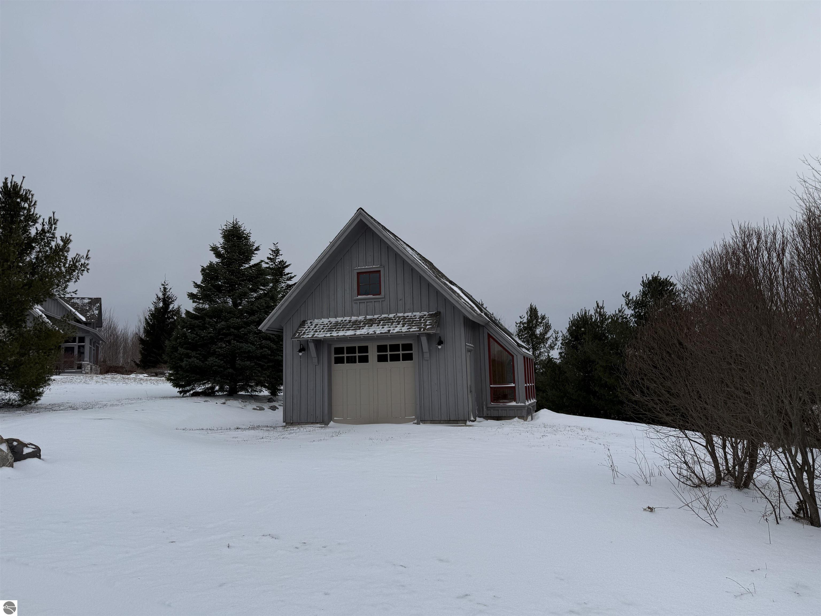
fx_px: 569
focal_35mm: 24
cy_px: 308
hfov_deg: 71.6
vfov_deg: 56.8
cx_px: 410
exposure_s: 1/7353
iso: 80
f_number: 1.78
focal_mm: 6.76
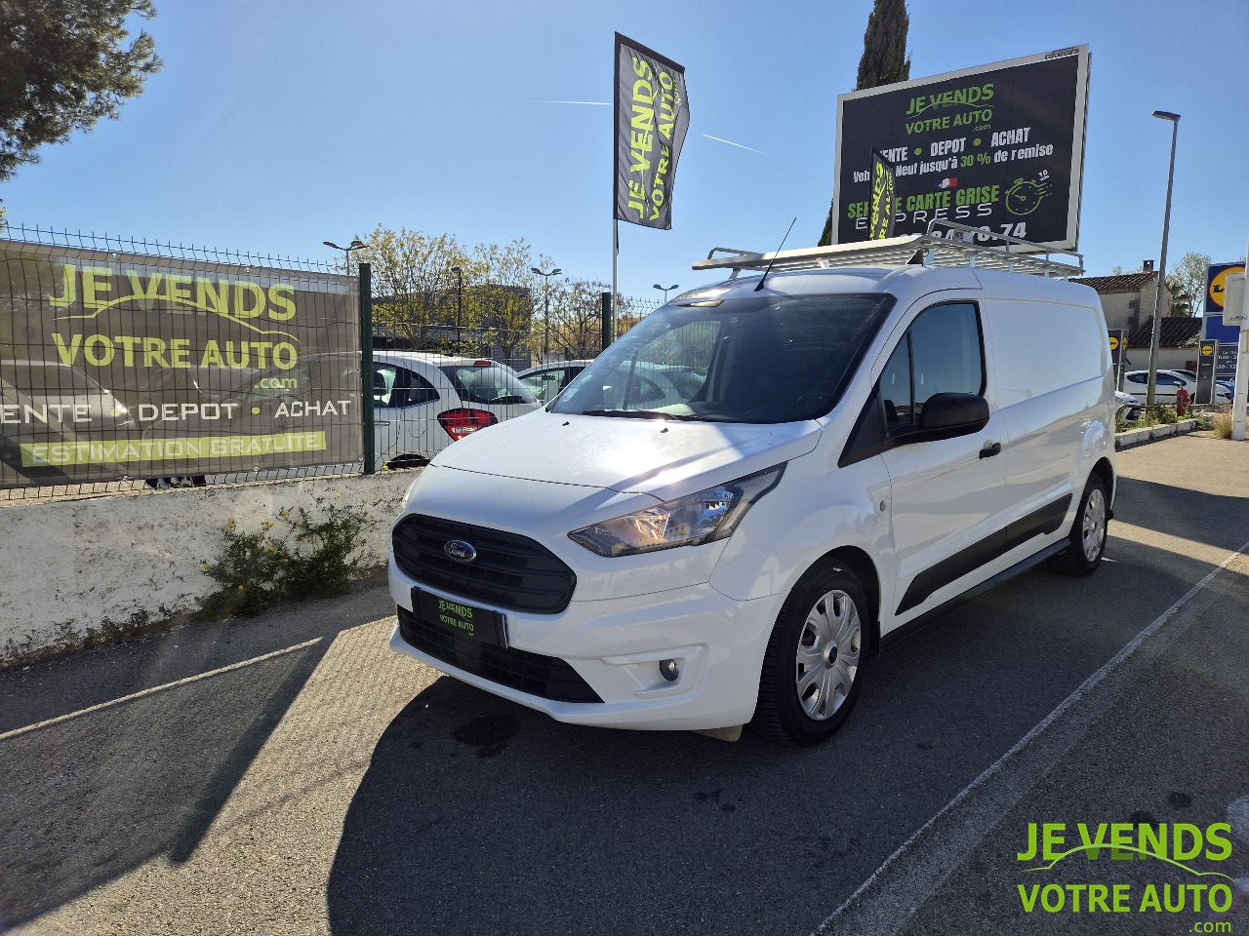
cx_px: 624
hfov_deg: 73.9
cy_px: 468
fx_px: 830
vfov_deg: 58.9
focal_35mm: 23
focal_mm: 5.4
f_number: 1.8
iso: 80
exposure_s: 1/5424
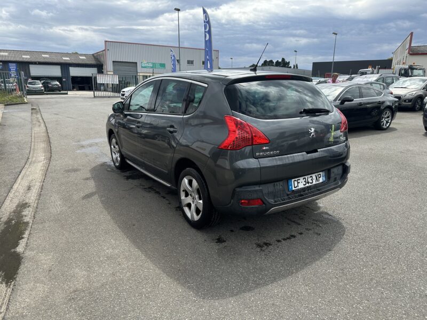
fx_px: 296
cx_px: 214
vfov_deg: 56.8
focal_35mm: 24
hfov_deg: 71.6
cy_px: 160
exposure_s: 1/3247
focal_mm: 6.86
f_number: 1.78
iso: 80
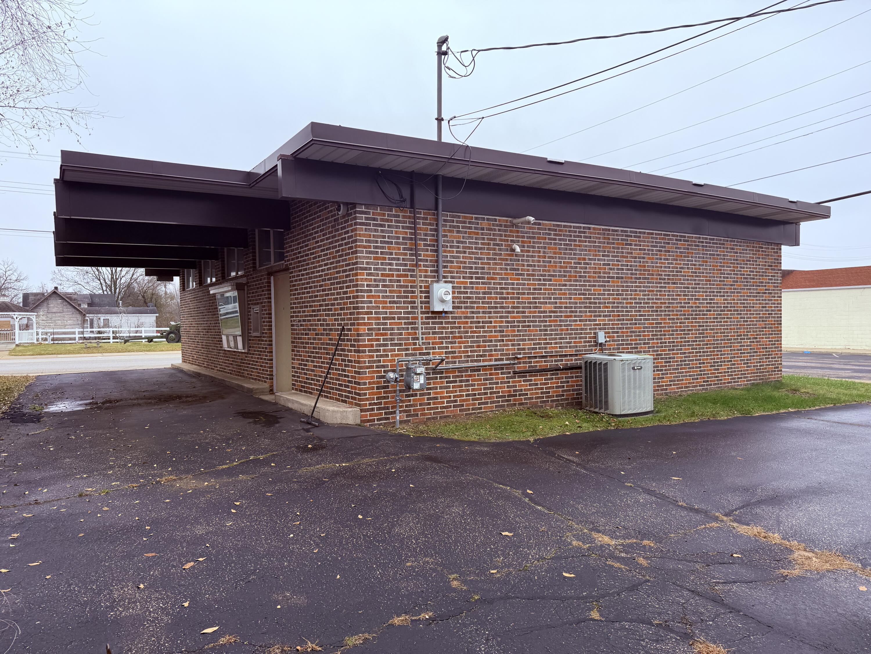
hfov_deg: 71.6
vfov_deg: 56.8
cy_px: 327
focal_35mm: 24
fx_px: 604
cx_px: 436
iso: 80
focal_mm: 6.76
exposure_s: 1/358
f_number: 1.78
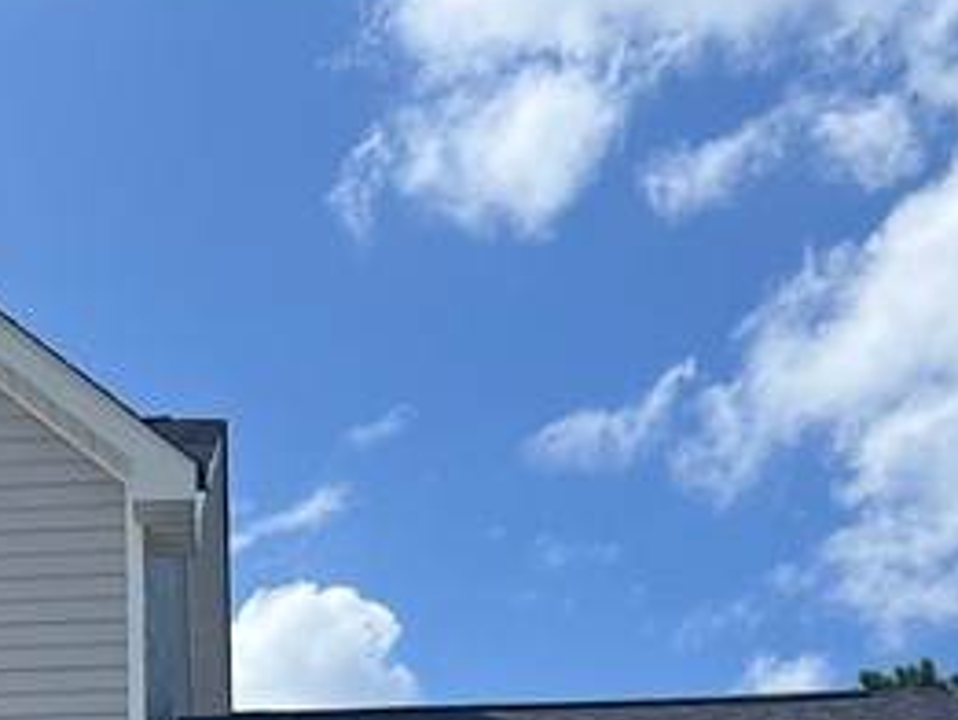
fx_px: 2824
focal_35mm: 102
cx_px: 37
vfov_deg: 12.9
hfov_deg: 18.8
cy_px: 1363
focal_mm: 5.7
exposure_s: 1/5319
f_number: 1.5
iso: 50
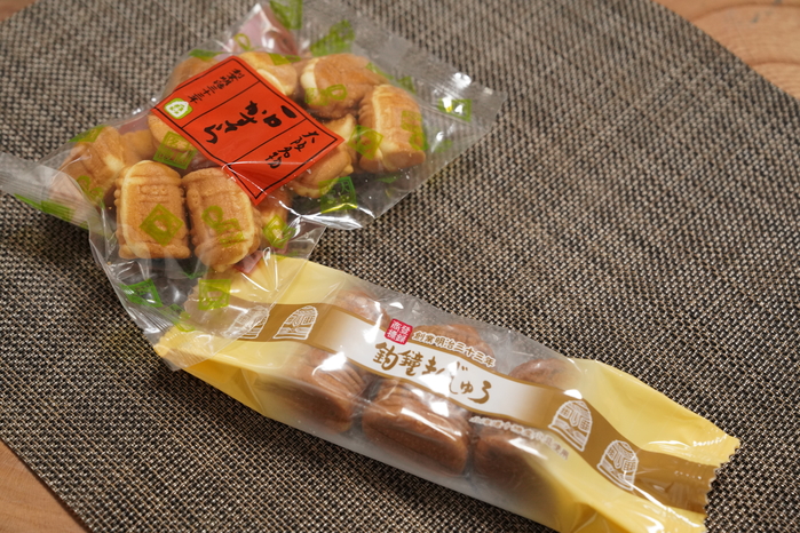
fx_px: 1355
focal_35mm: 61
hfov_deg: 32.9
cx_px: 400
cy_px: 266
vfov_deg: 22.3
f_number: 5.6
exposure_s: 1/100
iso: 2500
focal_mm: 61
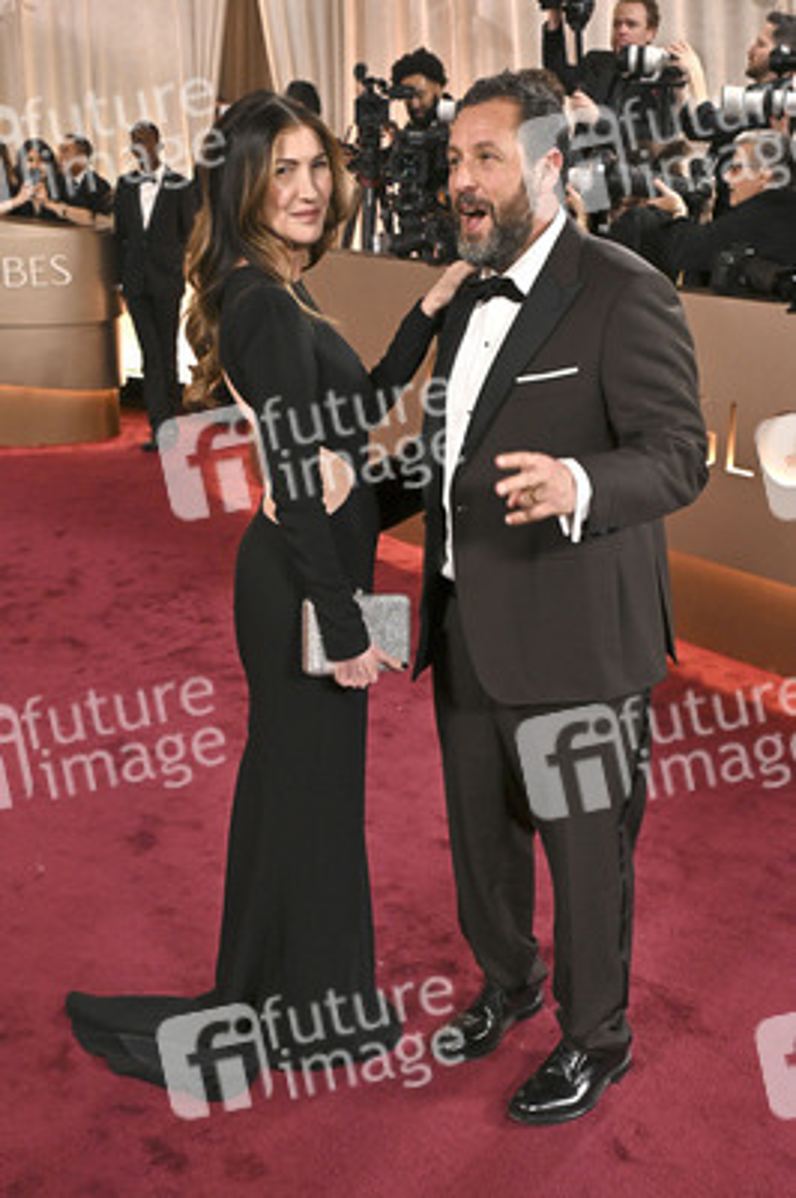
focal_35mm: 36
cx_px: 398
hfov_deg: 36.8
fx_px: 1196
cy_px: 599
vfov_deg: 53.2
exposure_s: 1/320
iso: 2500
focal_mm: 36
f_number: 5.6
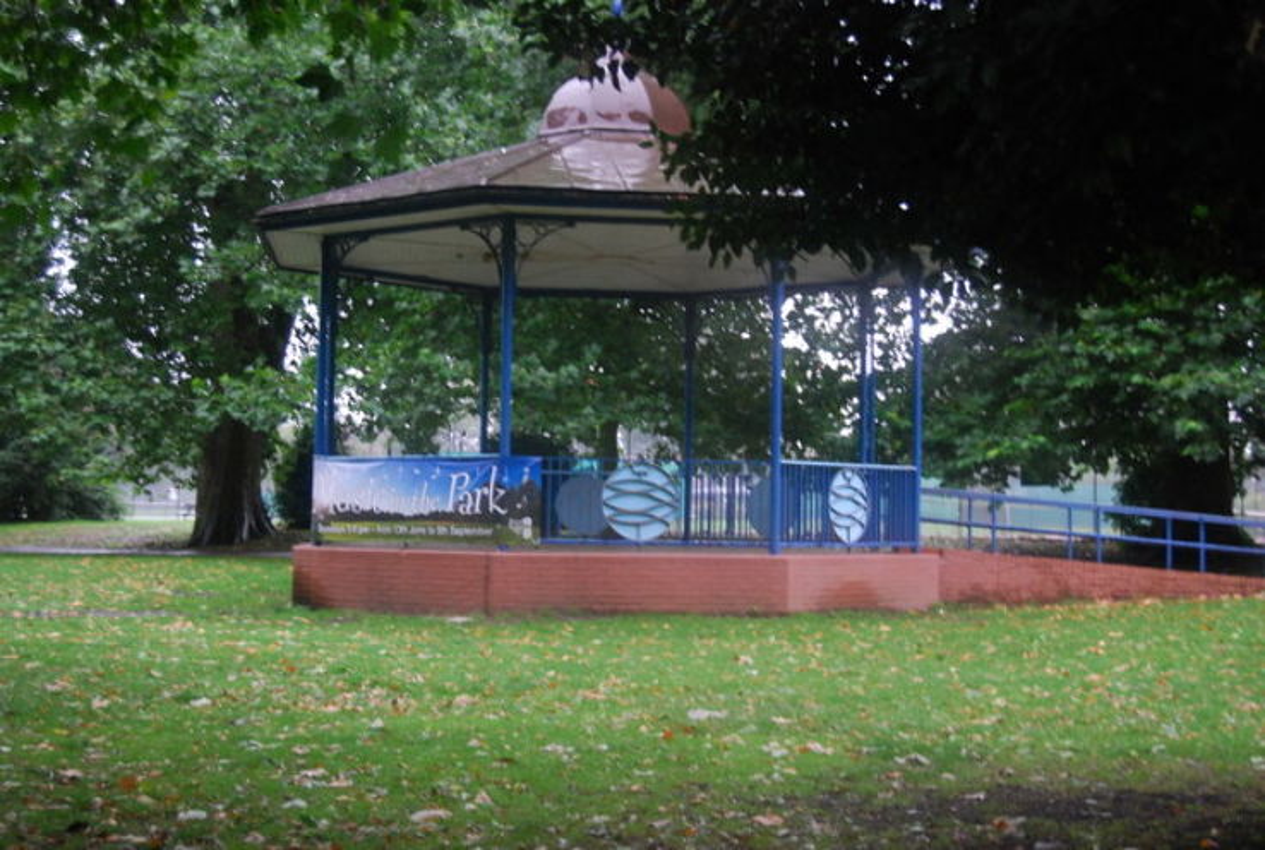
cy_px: 425
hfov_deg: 35.0
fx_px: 2008
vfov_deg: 23.9
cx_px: 632
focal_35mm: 57
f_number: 4.8
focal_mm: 38
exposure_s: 1/30
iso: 1000
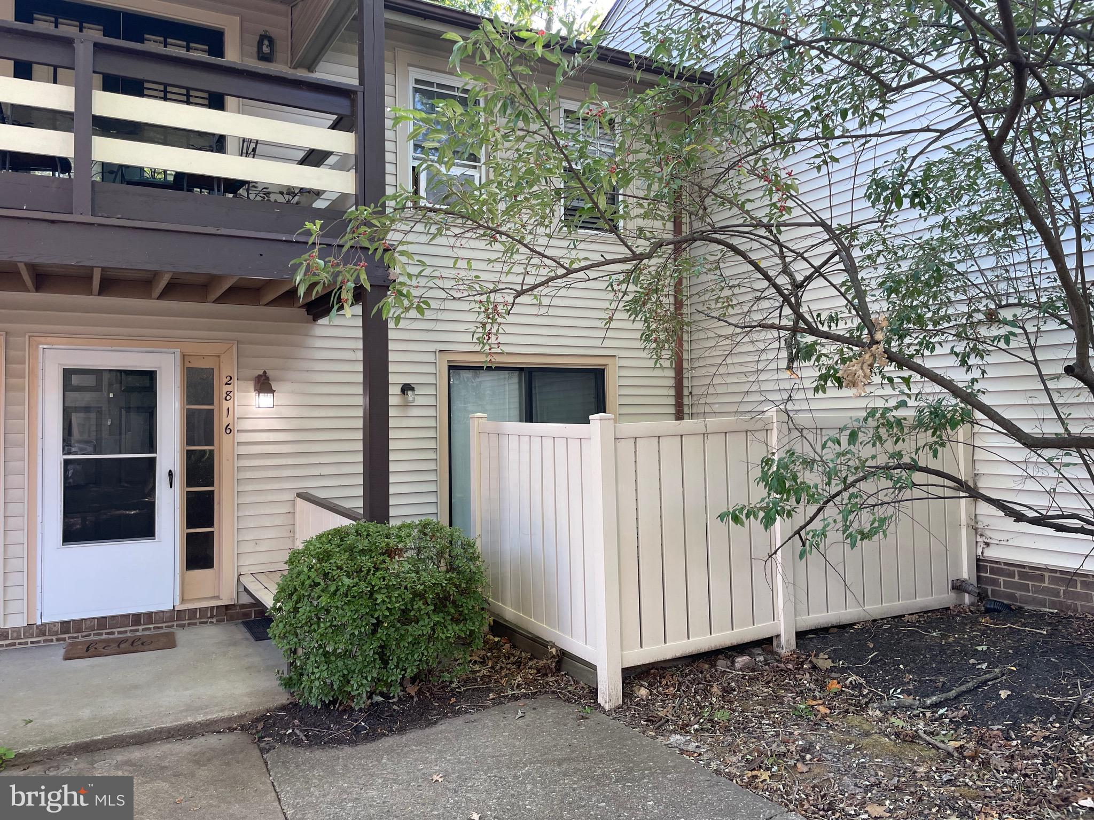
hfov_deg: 67.3
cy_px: 410
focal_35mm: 26
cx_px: 547
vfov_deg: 53.1
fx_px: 822
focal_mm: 4.2
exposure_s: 1/121
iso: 80
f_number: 1.6
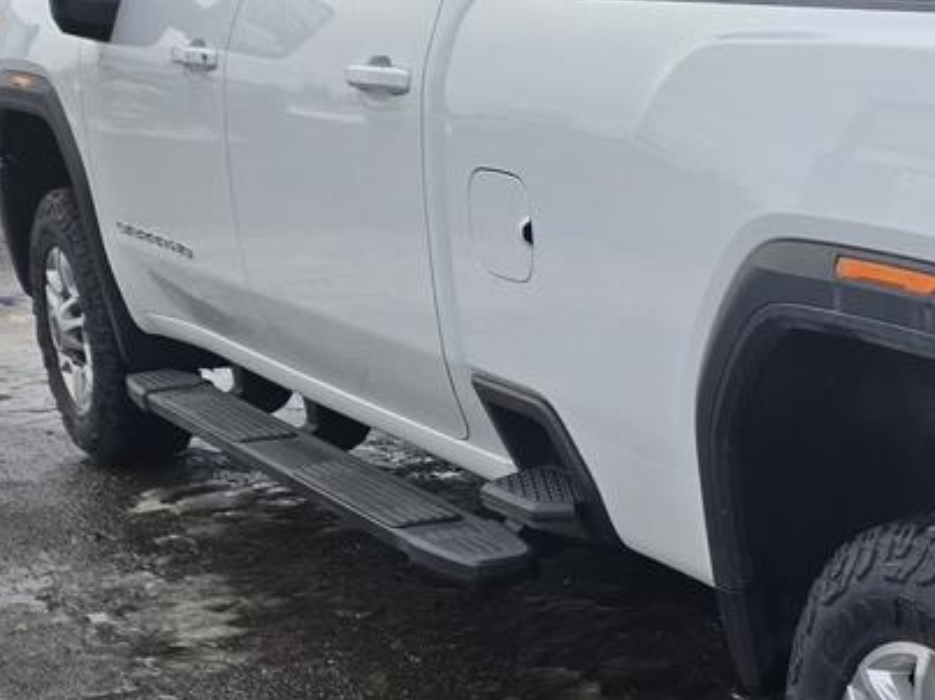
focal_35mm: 73
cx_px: 1269
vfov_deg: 20.1
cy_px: 482
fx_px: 1971
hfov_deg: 23.2
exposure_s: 1/378
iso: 25
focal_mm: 5.4
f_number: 1.8
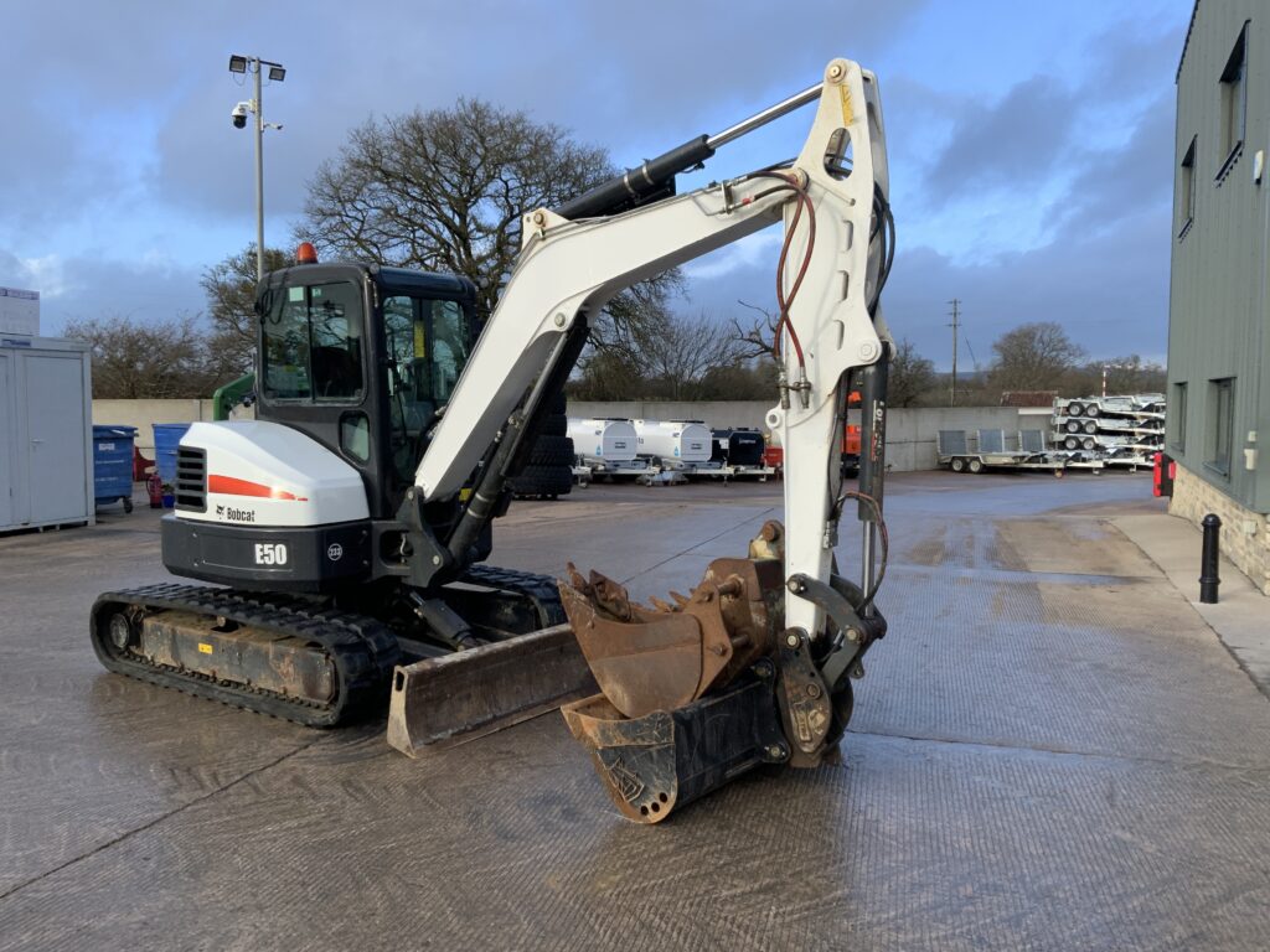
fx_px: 1064
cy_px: 476
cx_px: 635
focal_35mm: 29
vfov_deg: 48.2
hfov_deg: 61.7
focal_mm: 3
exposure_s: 1/504
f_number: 1.8
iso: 16
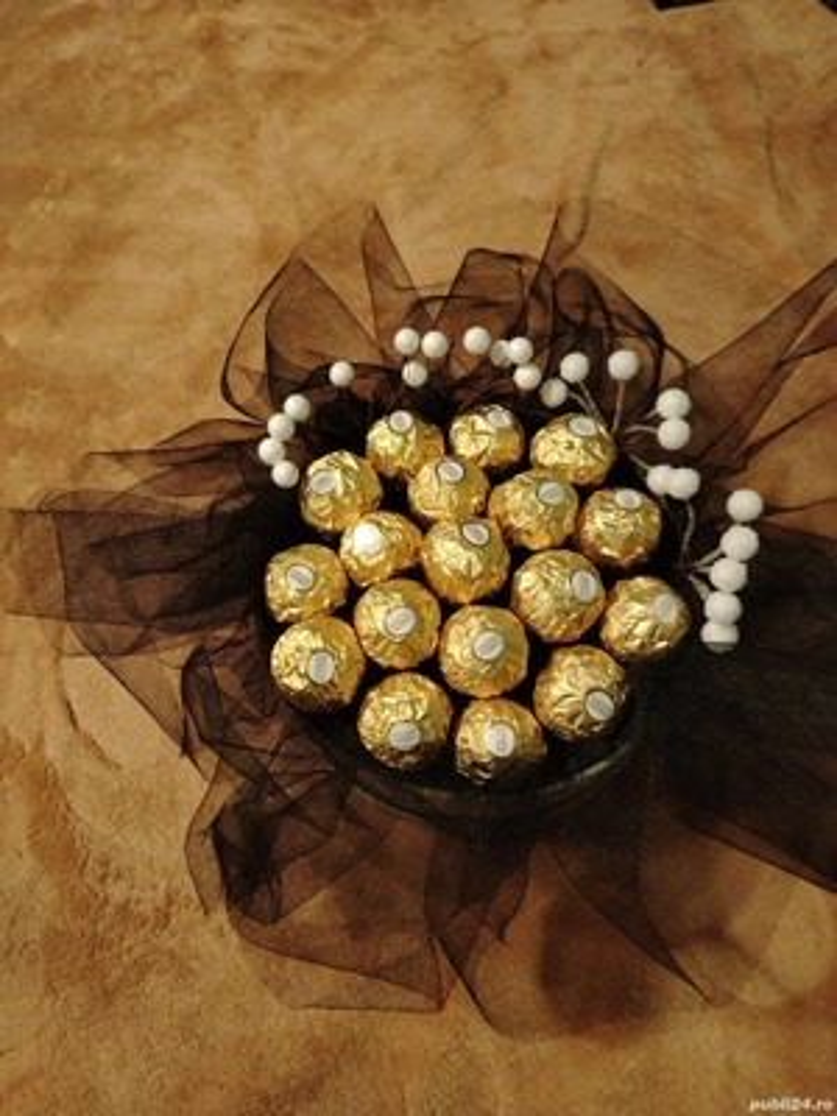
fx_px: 774
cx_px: 418
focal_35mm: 24
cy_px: 558
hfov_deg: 56.8
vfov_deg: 71.6
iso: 4097
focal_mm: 5.25
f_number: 1.75
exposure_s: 1/16.7
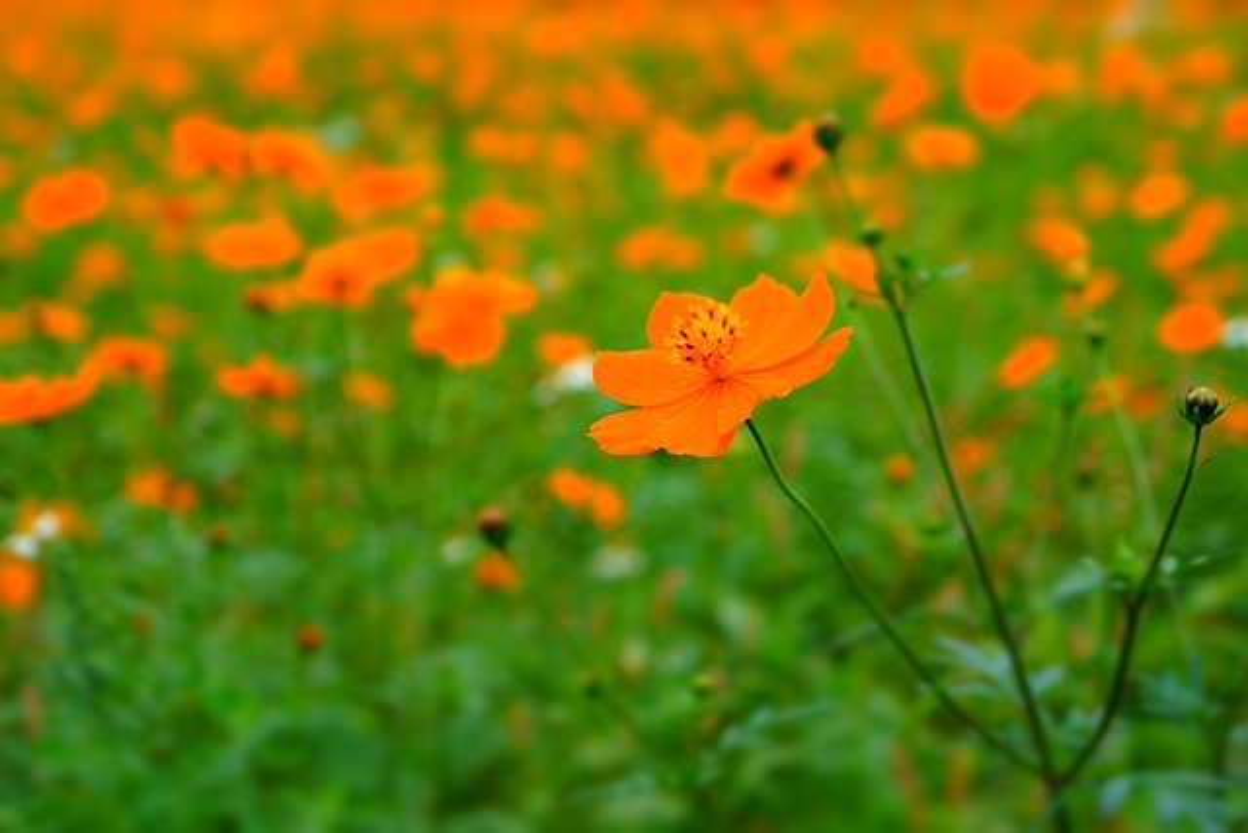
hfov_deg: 30.5
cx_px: 624
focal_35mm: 66
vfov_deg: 20.6
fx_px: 2288
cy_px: 416
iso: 400
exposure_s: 1/250
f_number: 5.6
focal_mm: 44
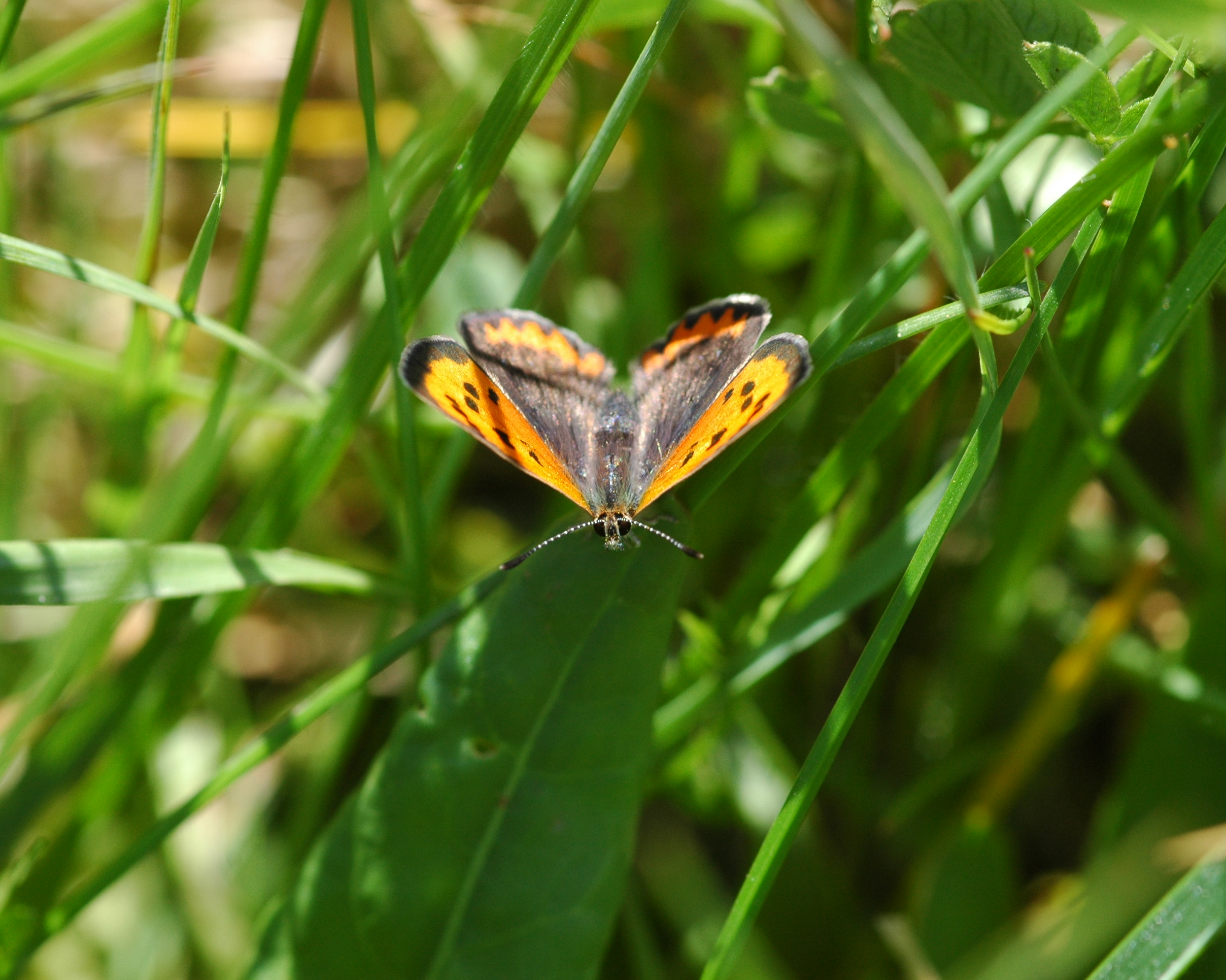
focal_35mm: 179
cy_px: 491
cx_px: 640
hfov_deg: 10.8
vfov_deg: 8.7
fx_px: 6479
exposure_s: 1/250
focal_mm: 105
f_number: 7.1
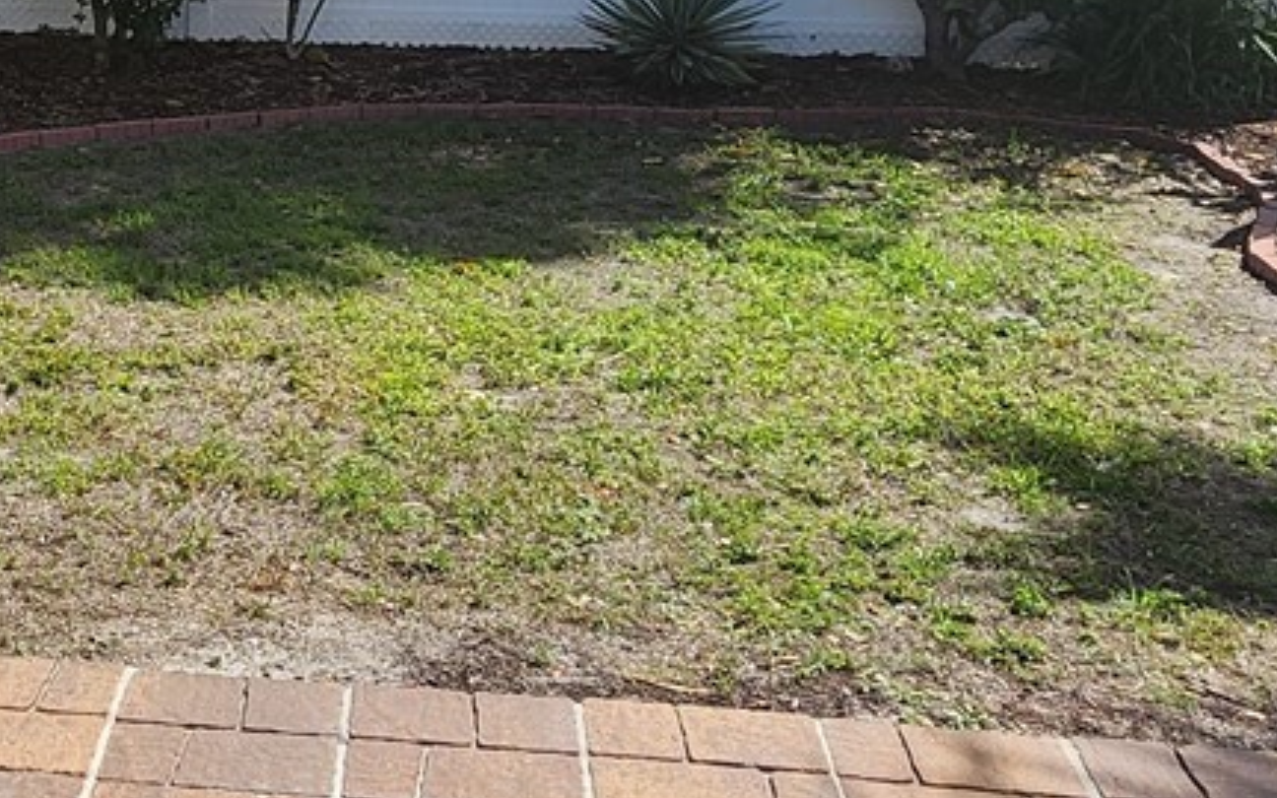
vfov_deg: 24.4
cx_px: 109
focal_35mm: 51
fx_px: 1775
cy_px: 38
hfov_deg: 36.9
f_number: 2.2
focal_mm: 2.2
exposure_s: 1/1690
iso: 50
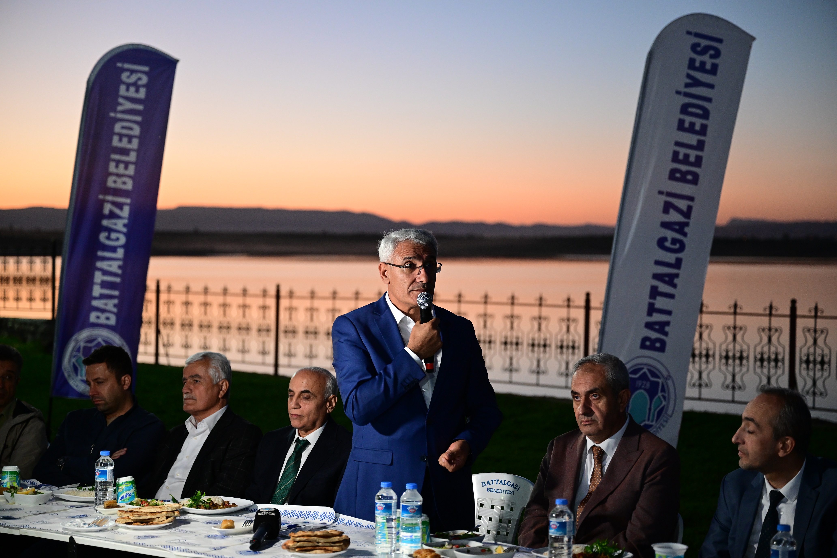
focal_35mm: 65
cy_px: 279
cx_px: 418
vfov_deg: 20.9
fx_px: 1511
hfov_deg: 31.0
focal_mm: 65
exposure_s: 1/100
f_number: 2.8
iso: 2000
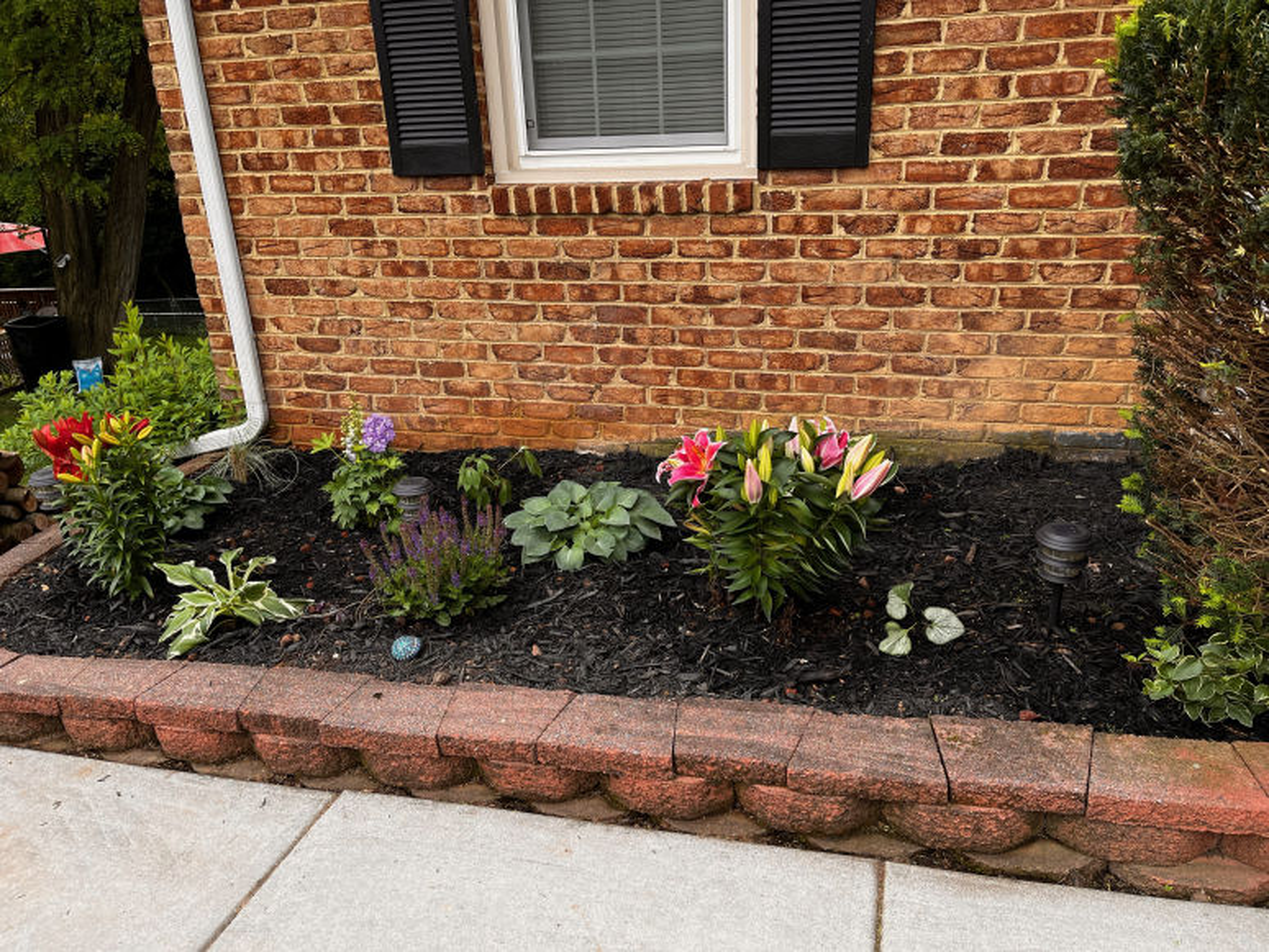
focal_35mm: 26
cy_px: 476
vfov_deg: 53.1
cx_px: 634
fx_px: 953
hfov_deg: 67.3
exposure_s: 1/342
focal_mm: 5.1
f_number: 1.6
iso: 50
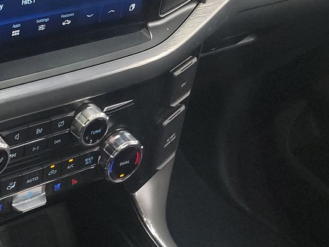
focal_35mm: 72
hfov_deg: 25.0
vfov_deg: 19.0
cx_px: -37
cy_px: -73
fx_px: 684
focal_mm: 6.7
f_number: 1.8
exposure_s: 1/59
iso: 885
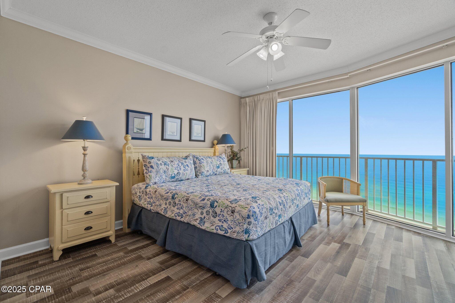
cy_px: 152
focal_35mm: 15
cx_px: 228
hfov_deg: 100.4
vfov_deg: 77.3
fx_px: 190
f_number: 9
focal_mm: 10
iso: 400
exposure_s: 1/2.5
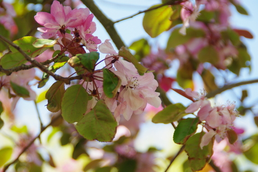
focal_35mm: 165
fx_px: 1184
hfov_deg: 12.4
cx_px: 129
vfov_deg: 8.3
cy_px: 86
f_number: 6.7
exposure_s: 1/125
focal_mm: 110
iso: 200
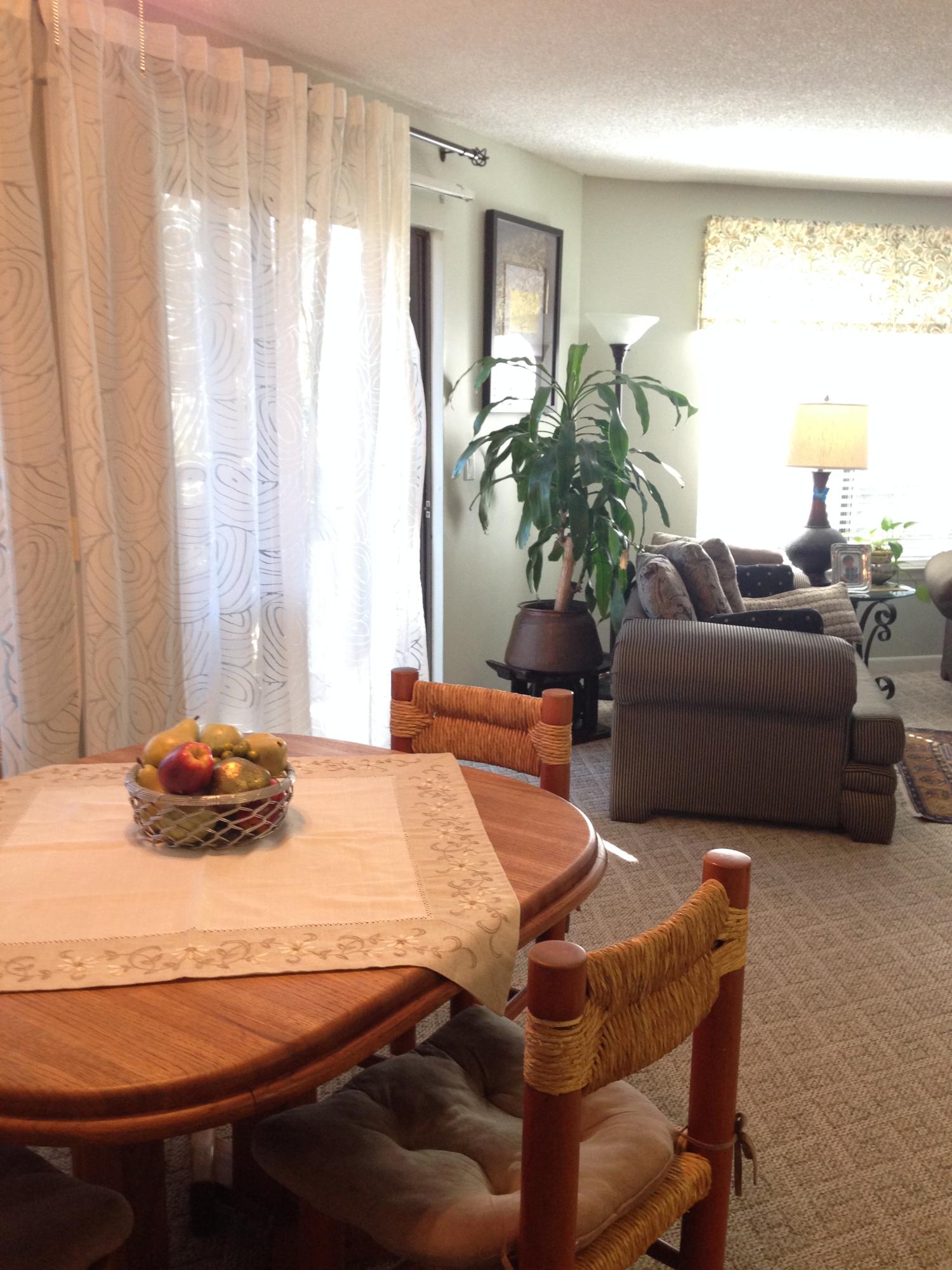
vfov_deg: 55.4
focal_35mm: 33
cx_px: 476
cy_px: 635
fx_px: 1210
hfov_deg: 42.9
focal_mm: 4.12
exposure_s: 1/20
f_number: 2.4
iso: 125
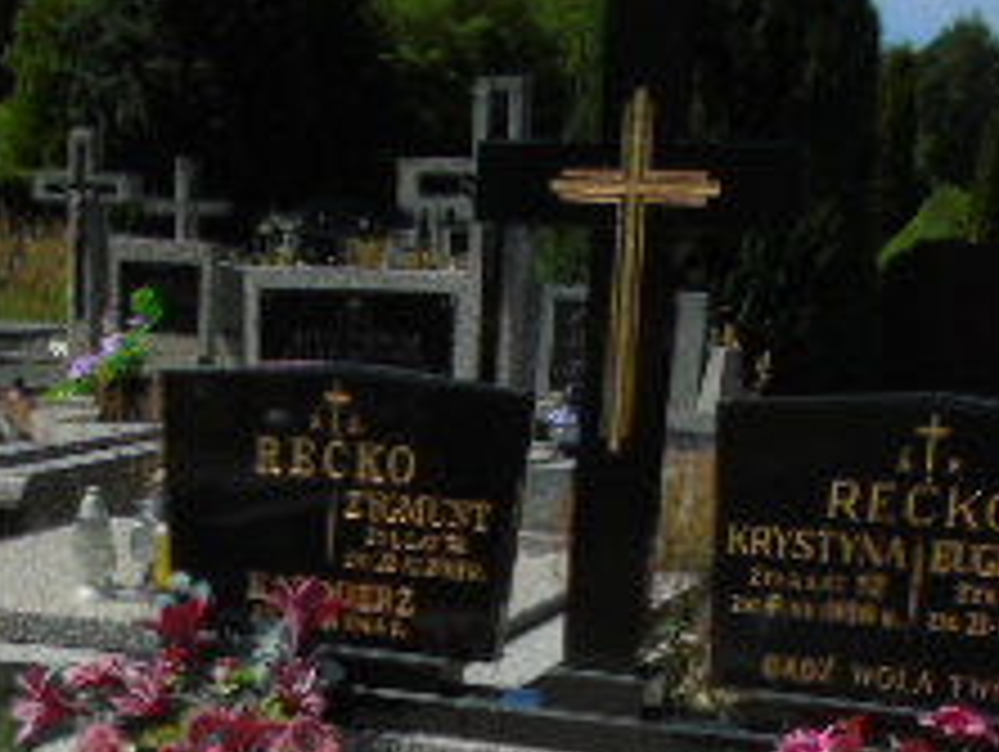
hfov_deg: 26.8
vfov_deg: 18.8
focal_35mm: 72
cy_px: 1004
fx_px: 2080
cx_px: 306
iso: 80
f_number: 4.3
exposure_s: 1/1000
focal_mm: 4.4
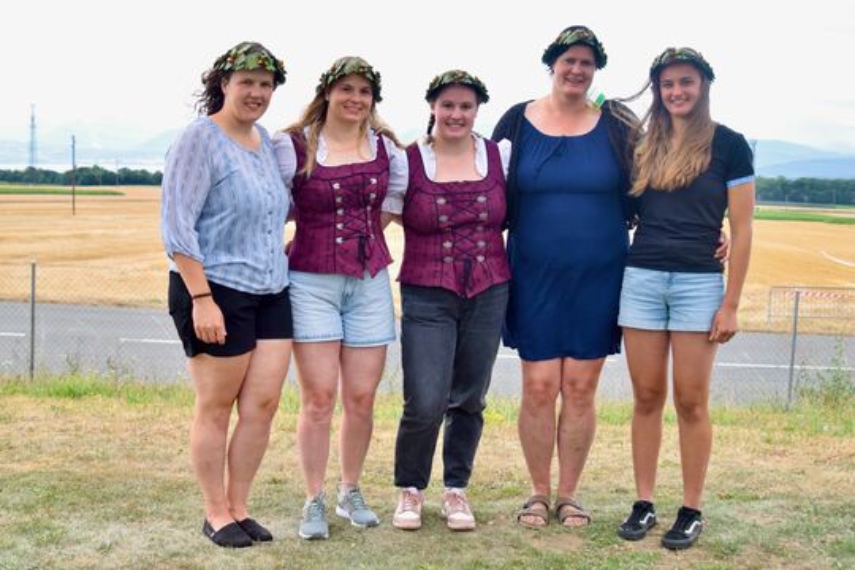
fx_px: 855
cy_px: 285
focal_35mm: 36
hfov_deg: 53.1
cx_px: 428
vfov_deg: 36.9
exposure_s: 1/1000
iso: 500
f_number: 4
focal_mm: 24
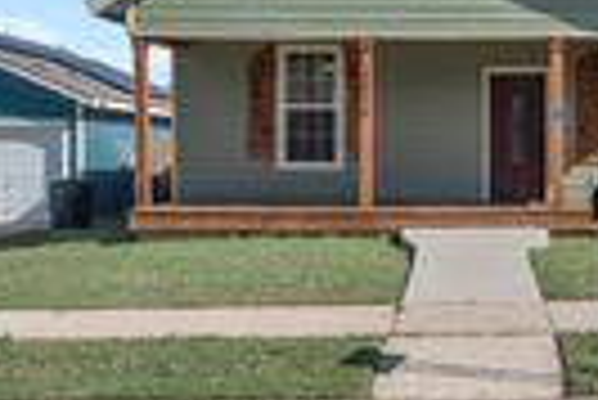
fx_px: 998
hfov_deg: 32.7
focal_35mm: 60
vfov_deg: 22.7
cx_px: 450
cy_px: 182
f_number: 8
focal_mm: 16
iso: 250
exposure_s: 1/1000
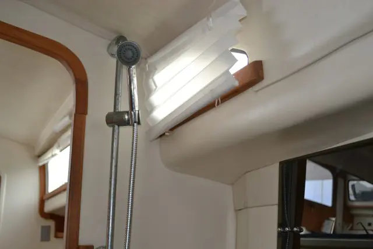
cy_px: 124
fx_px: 435
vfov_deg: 31.9
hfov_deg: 46.4
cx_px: 186
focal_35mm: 42
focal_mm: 28
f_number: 4.5
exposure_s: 1/125
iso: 320
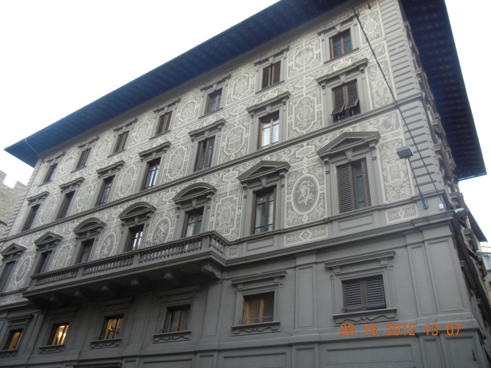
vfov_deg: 46.8
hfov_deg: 60.0
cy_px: 184
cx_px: 246
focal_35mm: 30
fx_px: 426
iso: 400
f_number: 3.5
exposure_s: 1/27.4
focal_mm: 5.4
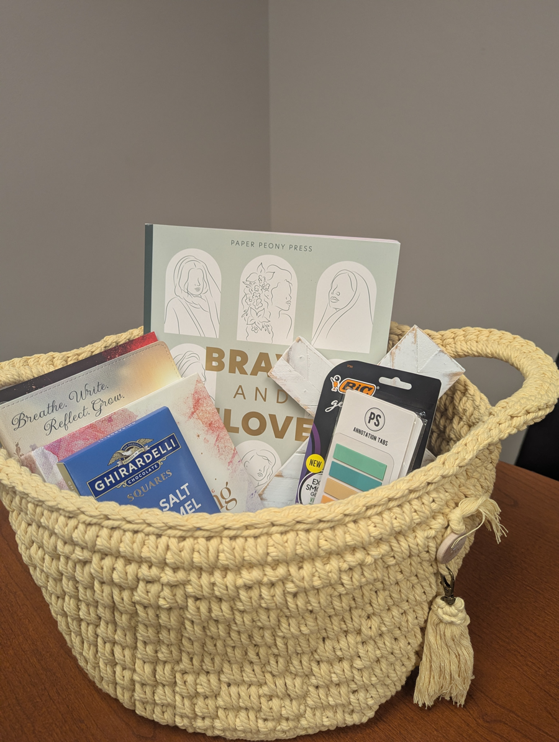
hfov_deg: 56.9
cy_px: 371
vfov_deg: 71.5
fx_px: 515
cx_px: 280
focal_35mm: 24
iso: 224
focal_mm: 6.81
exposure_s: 1/123
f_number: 1.85
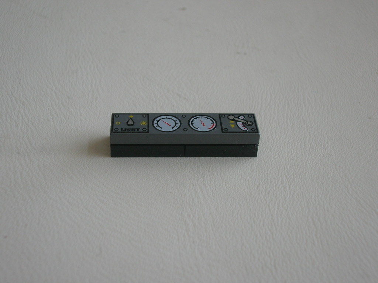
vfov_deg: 29.1
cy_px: 142
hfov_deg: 38.2
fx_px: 546
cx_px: 189
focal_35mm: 50
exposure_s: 1/21.5
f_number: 3.3
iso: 50
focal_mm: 8.4
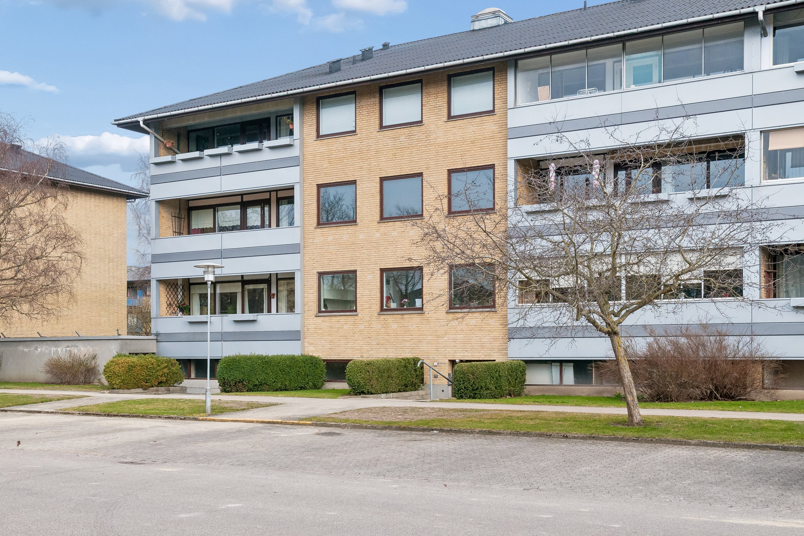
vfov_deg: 31.9
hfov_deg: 46.4
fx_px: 938
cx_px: 402
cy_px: 268
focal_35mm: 42
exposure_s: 1/320
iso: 250
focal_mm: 28
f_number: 9
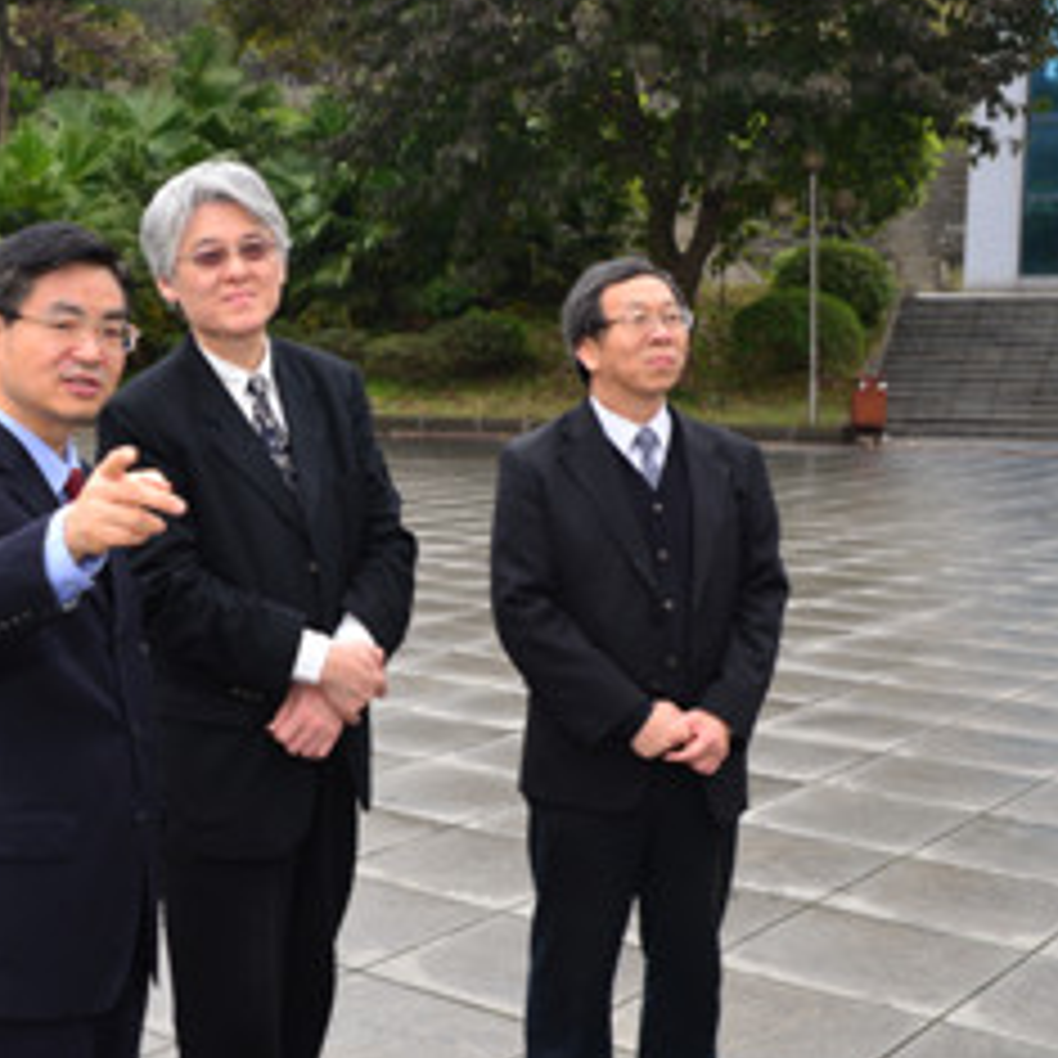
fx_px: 1936
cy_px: 642
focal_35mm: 56
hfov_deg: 30.1
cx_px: 284
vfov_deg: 30.5
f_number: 5
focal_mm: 31
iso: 400
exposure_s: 1/80
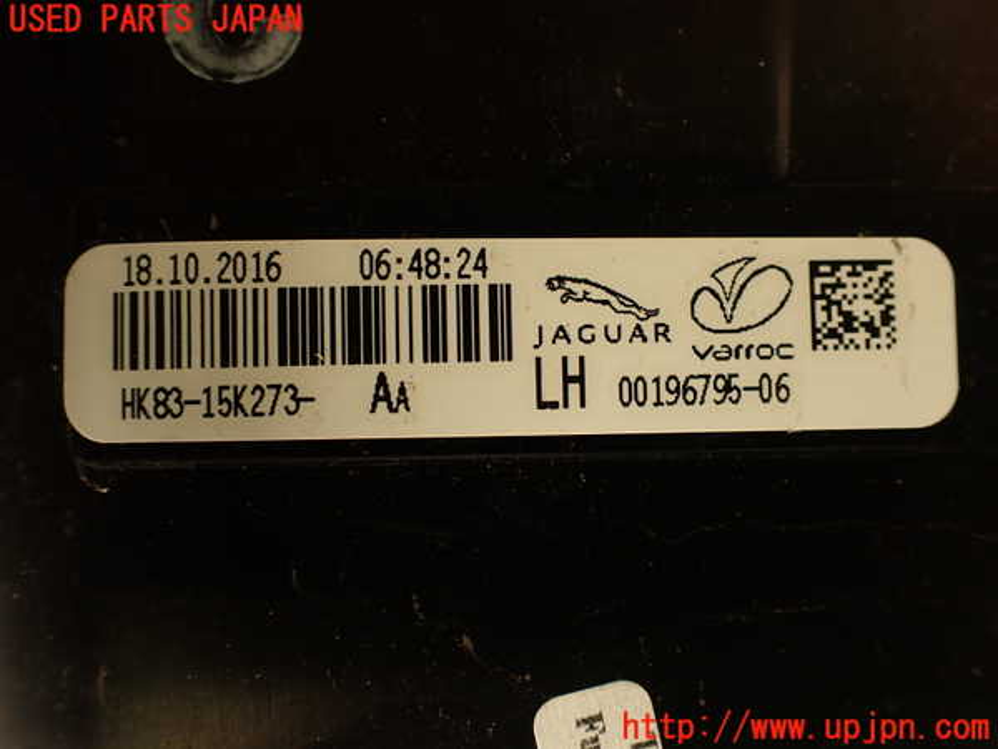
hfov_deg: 56.8
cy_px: 374
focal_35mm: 32
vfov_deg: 44.2
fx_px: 923
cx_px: 499
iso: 125
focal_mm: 5.79
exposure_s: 1/60
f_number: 2.4
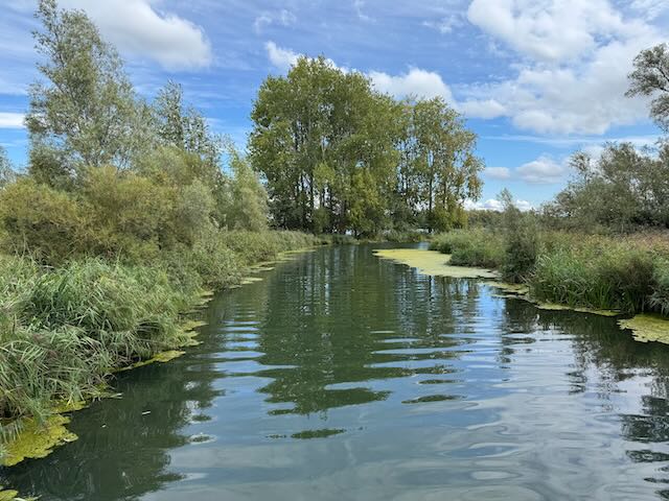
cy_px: 250
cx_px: 334
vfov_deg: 56.8
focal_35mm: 24
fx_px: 464
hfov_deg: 71.6
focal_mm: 6.76
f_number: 1.78
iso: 80
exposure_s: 1/2415
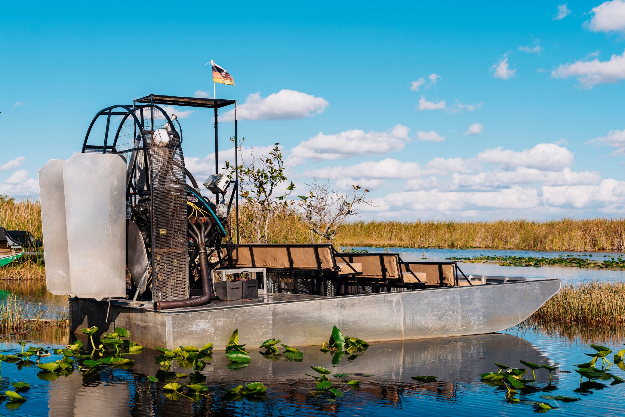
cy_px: 211
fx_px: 868
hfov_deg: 39.6
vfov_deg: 27.0
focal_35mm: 50
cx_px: 317
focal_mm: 49
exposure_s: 1/1000
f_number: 5.6
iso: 100
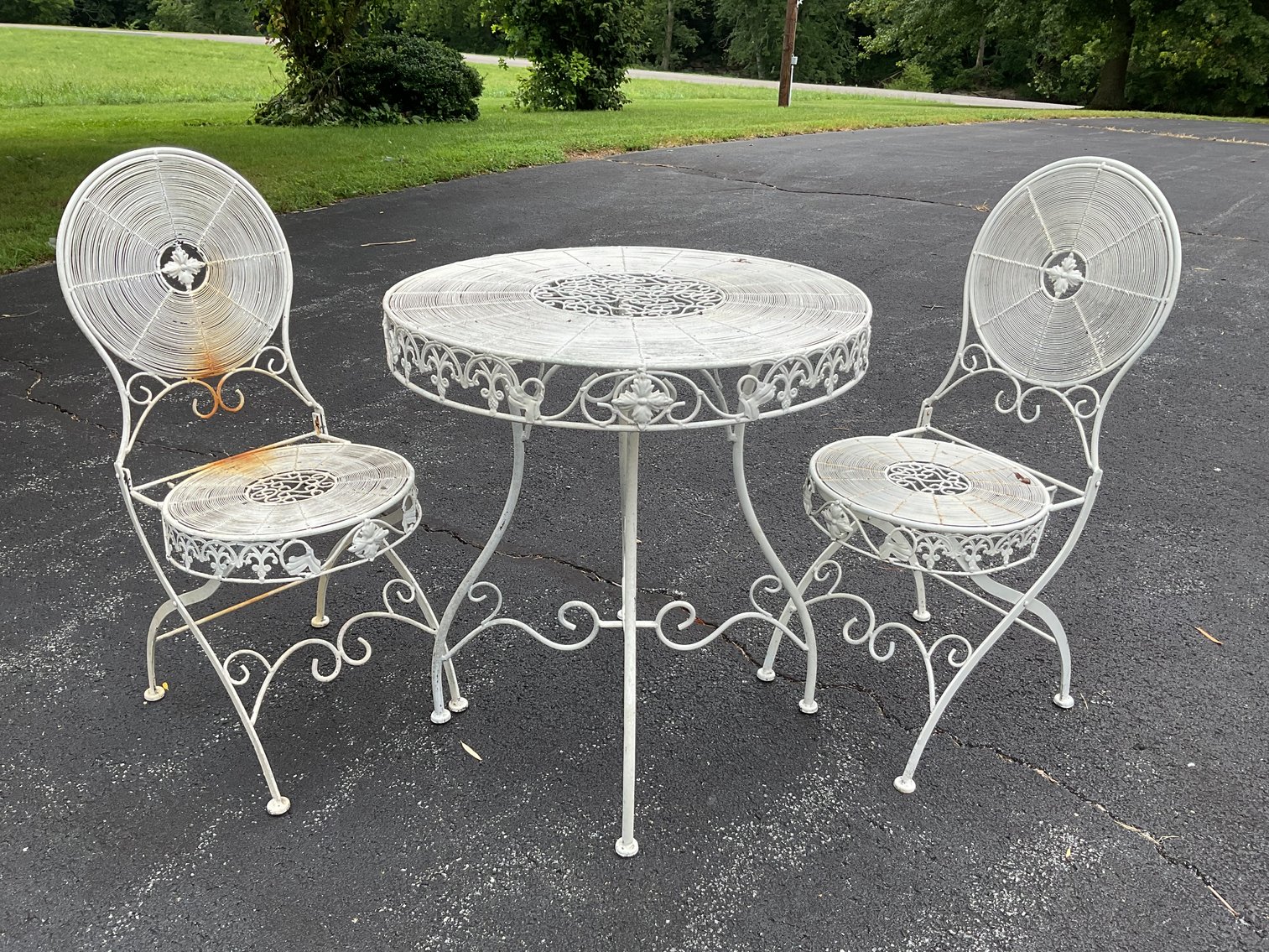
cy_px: 476
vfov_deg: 48.2
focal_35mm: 29
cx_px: 634
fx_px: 1063
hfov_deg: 61.7
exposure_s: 1/781
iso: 16
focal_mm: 3
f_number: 1.8
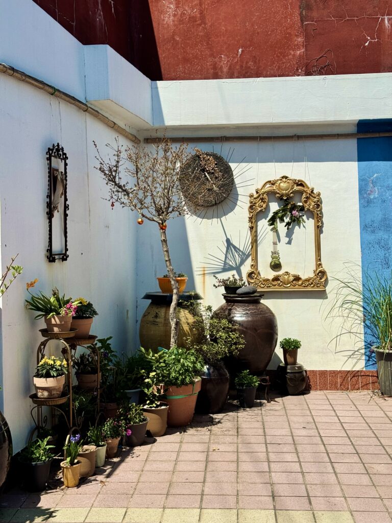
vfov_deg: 39.7
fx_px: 725
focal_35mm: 48
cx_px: 196
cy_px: 262
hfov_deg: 30.3
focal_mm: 6.86
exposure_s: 1/7092
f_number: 1.78
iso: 64
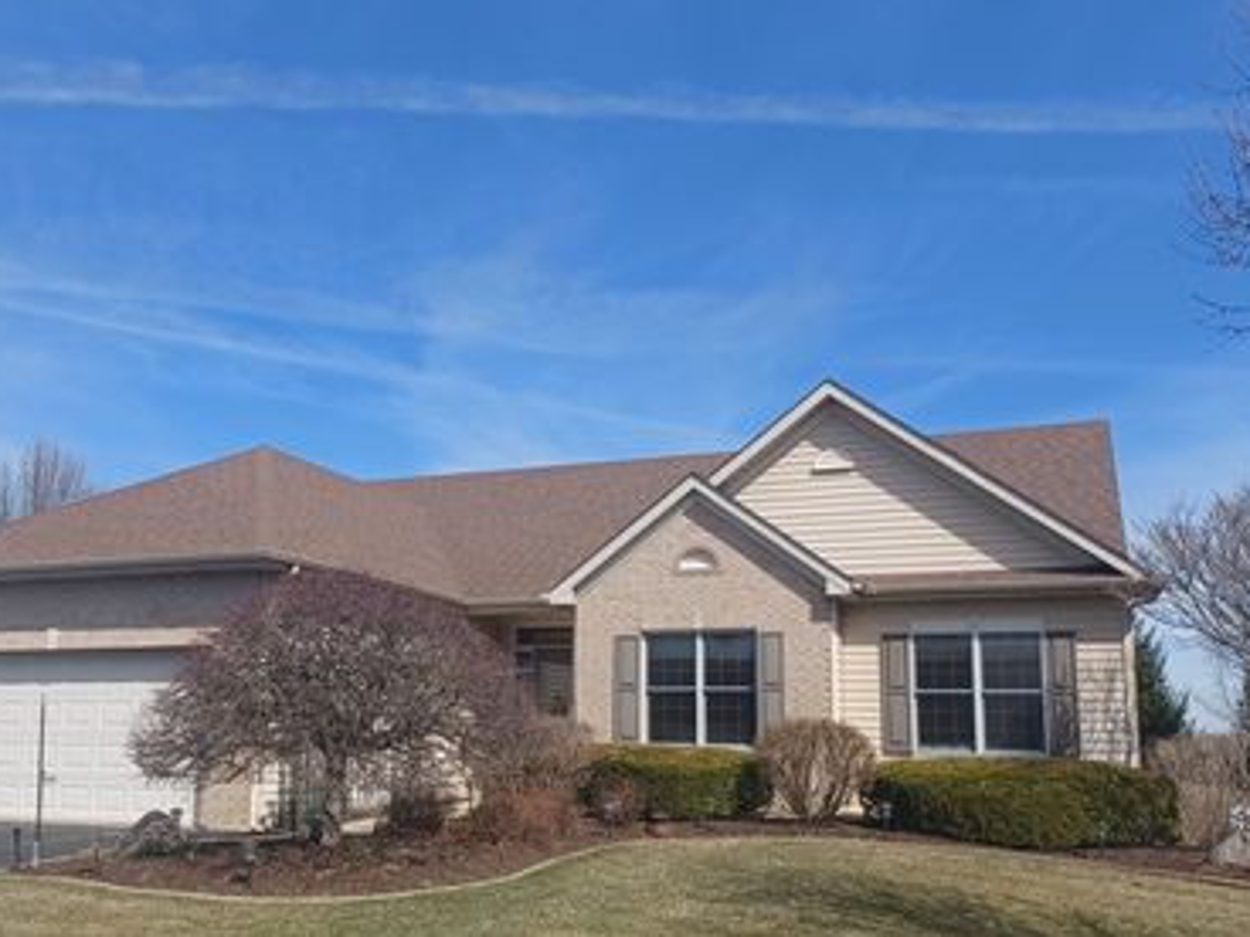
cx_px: 557
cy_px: 555
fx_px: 1228
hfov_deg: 53.8
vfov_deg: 41.6
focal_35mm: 34
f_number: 1.8
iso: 32
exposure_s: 1/482
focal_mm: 4.6
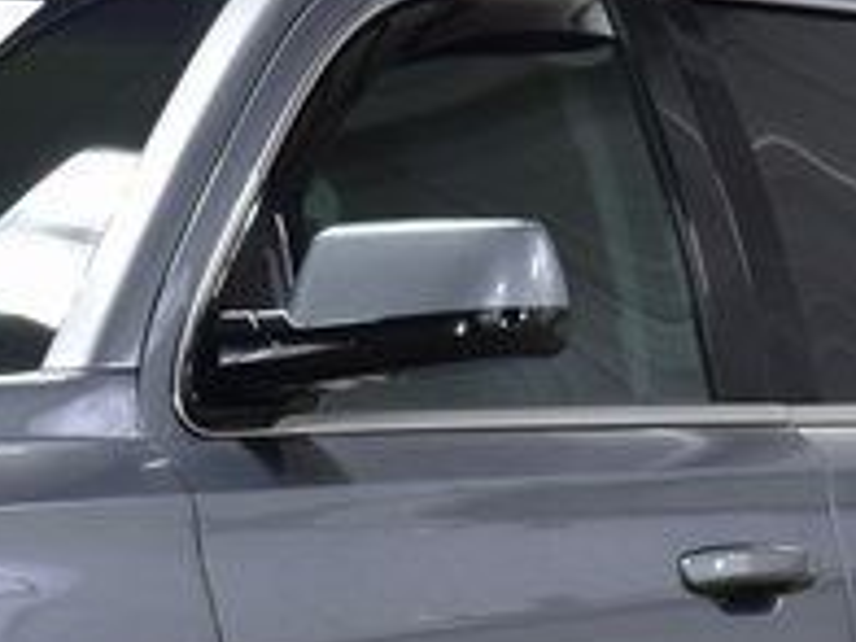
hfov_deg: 6.5
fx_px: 7443
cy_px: 867
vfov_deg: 4.9
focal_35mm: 301
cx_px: -245
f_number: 6.3
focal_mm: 40
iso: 450
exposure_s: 1/15
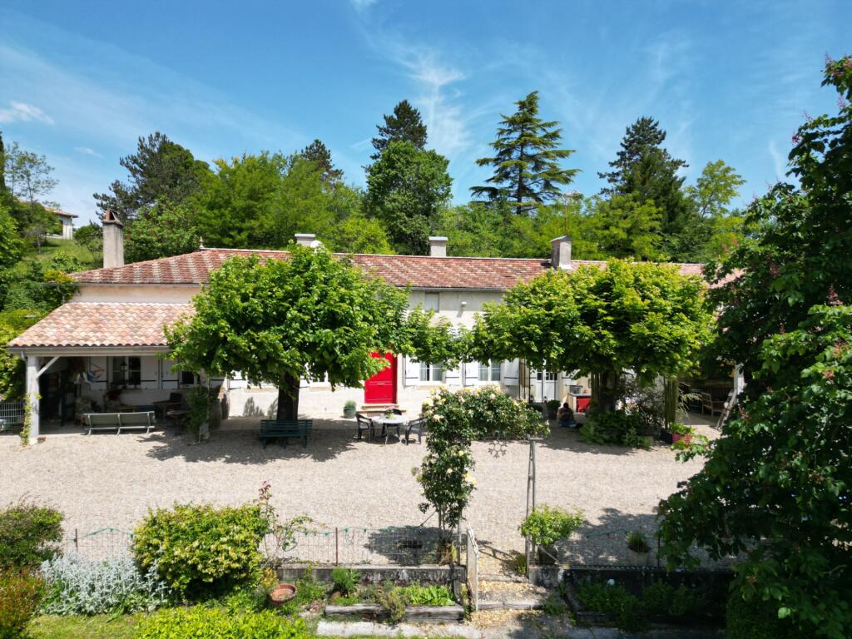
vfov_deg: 56.8
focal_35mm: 24
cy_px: 320
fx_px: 591
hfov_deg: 71.6
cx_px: 426
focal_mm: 6.72
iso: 120
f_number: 1.7
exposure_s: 1/2500
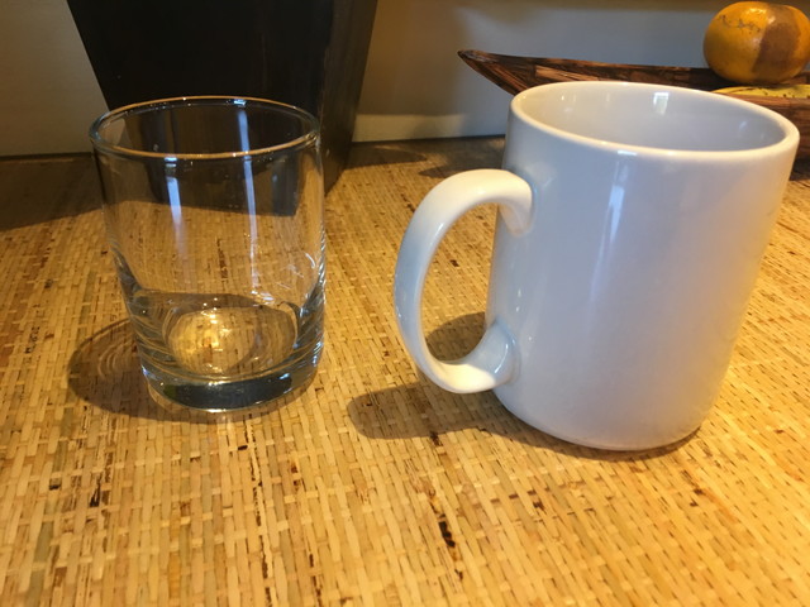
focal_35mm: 29
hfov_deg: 61.7
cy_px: 304
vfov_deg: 48.2
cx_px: 405
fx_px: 679
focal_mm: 4.15
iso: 125
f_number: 2.2
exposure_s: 1/33
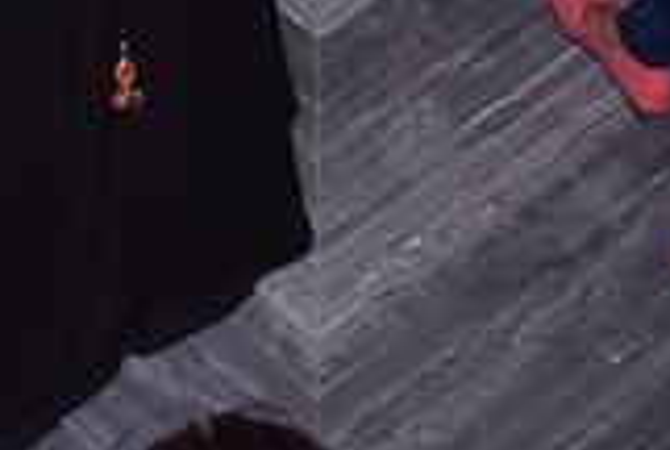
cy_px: -600
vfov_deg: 8.0
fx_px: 3002
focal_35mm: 161
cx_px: -89
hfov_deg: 12.5
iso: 800
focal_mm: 24
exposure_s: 1/160
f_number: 8
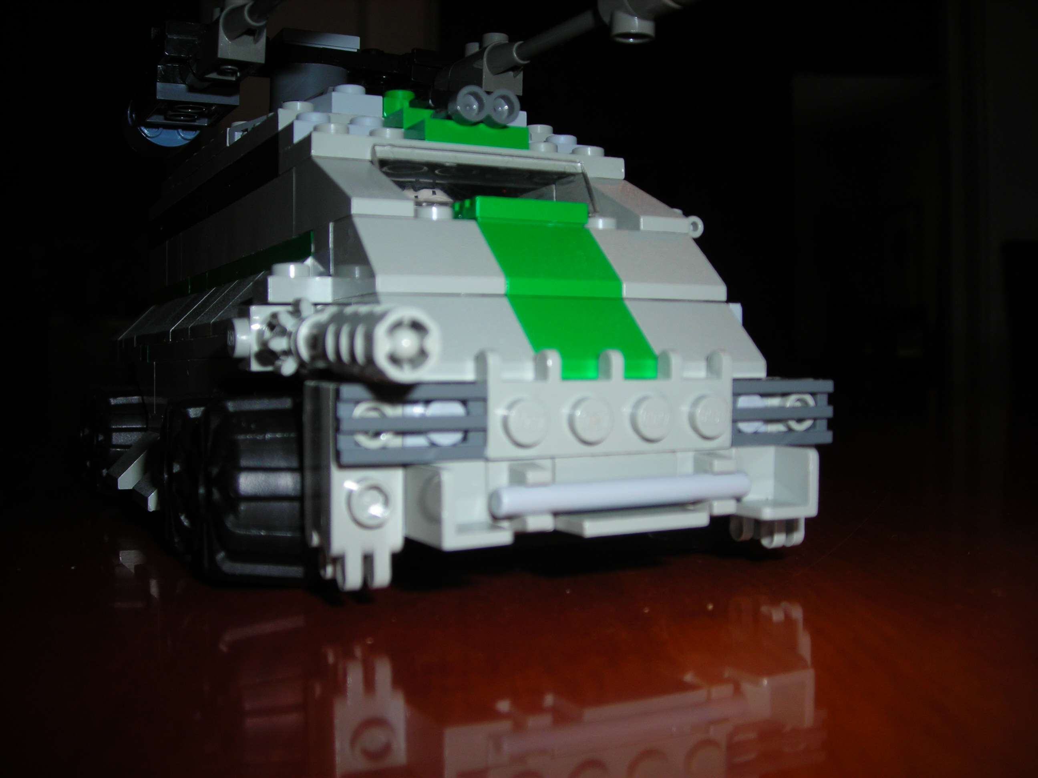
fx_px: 1139
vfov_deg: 37.7
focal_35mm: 38
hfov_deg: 49.0
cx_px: 519
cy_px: 389
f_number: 3.2
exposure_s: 1/60.1
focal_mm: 6.3
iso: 50
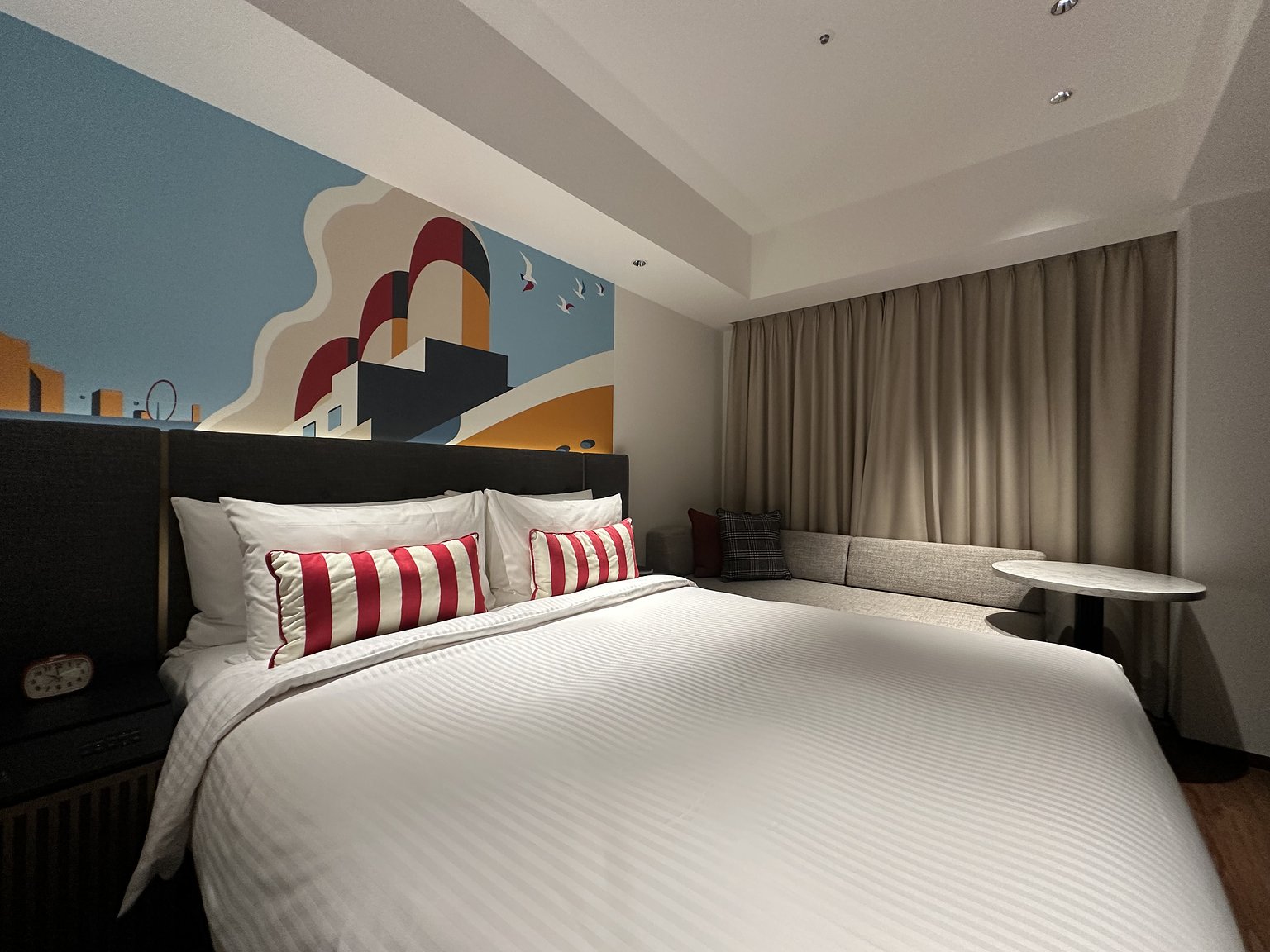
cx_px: 635
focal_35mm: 14
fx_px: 514
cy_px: 476
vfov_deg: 85.7
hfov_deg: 102.1
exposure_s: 1/50
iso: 250
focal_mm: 2.22
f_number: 2.2
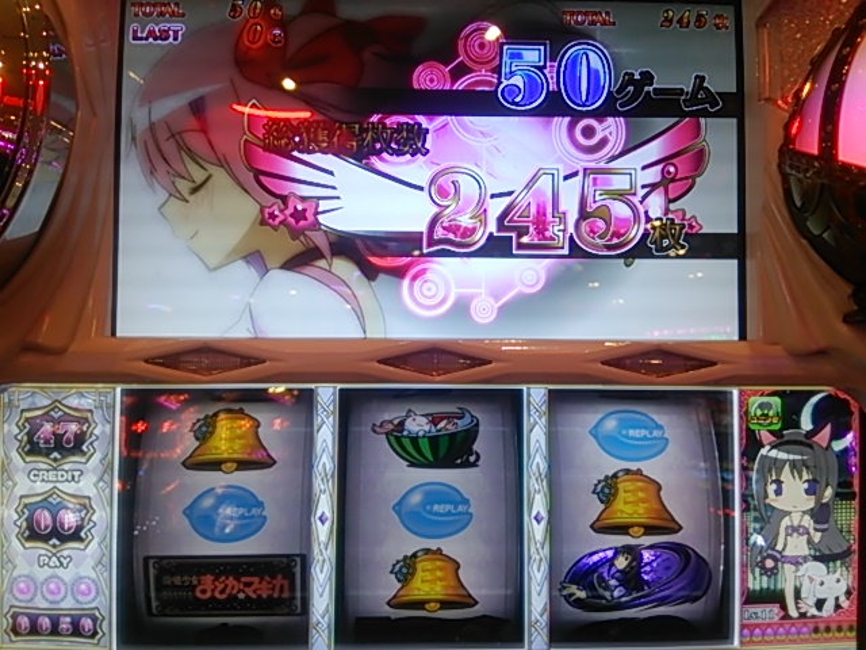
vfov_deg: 46.8
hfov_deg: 60.0
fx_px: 751
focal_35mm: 30
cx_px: 433
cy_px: 325
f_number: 1.94
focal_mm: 4.06
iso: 50
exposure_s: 1/59
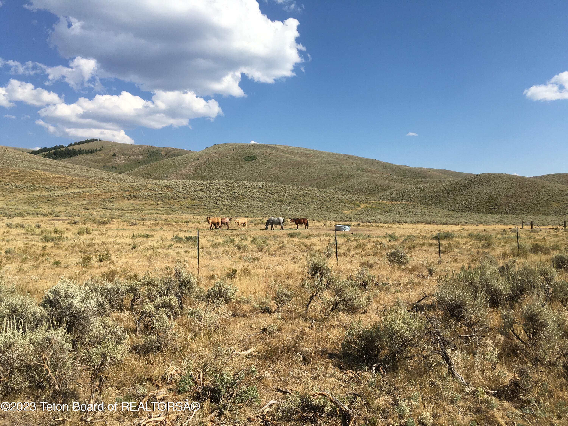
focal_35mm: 29
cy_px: 213
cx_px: 284
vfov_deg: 48.2
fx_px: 476
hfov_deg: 61.7
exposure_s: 1/1876
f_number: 2.2
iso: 25
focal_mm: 4.15
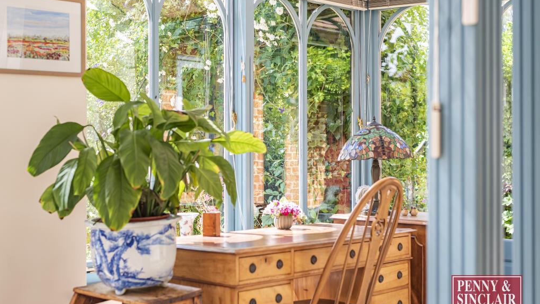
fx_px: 759
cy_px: 142
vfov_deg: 22.6
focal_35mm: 53
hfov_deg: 39.2
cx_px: 271
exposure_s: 1/800
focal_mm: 50
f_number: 4
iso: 500
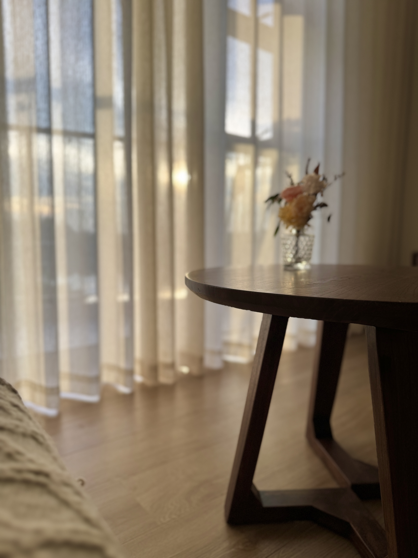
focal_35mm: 24
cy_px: 279
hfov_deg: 56.8
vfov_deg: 71.6
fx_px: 386
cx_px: 209
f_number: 1.78
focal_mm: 6.76
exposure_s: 1/121
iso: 100
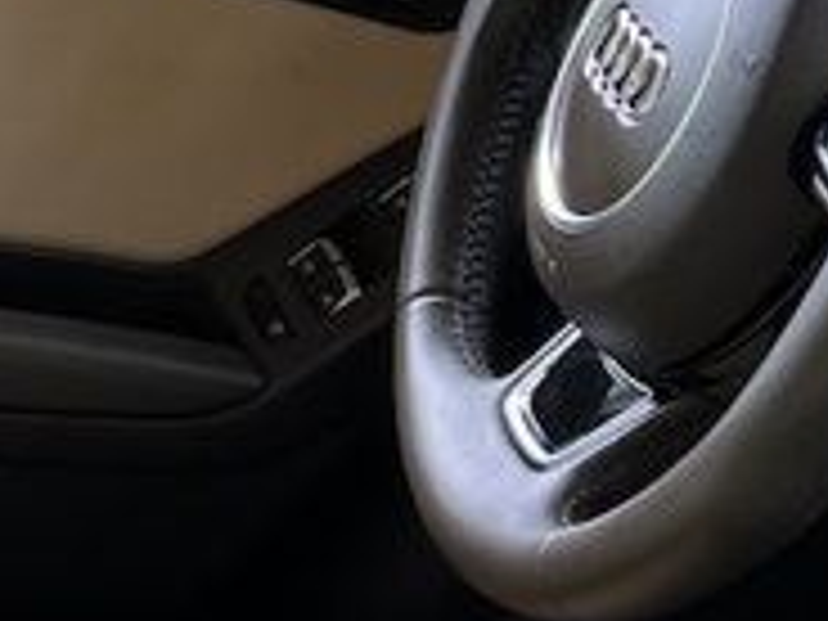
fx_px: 3468
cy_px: 590
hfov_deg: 13.1
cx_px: -256
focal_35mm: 145
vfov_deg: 10.2
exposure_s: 1/121
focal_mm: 5.7
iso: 40
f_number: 1.5
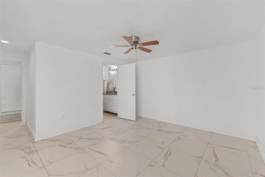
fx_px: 110
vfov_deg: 77.3
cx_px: 132
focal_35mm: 15
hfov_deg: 100.4
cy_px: 88
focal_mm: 10
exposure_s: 1/3
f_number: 8
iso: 160
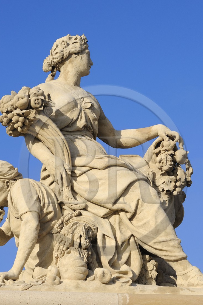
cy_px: 170
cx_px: 103
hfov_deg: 9.1
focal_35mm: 151
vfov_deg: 13.6
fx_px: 1279
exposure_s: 1/320
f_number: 11
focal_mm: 105
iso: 200
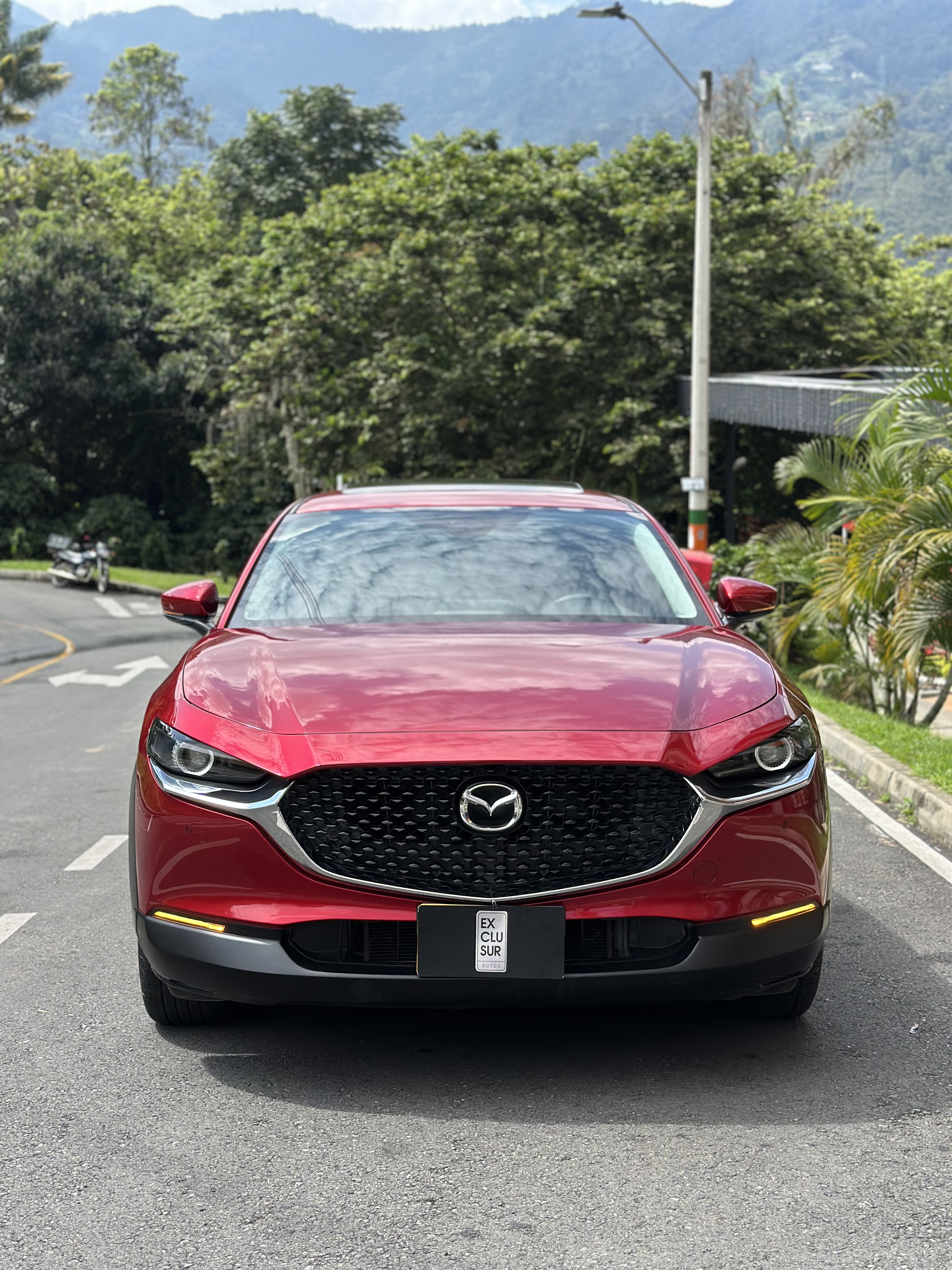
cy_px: 635
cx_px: 476
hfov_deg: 30.3
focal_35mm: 48
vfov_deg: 39.7
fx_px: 1760
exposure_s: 1/2667
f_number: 1.78
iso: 80
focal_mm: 6.86
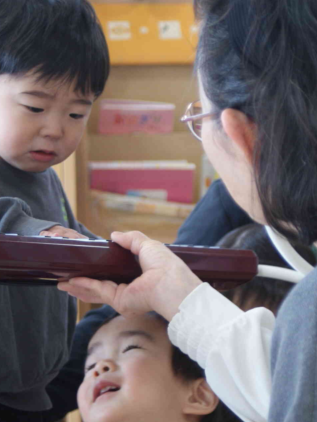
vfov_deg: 13.0
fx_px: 1856
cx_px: 197
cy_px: 211
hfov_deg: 9.8
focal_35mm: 152
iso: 400
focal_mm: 70
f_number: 5.6
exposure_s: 1/40
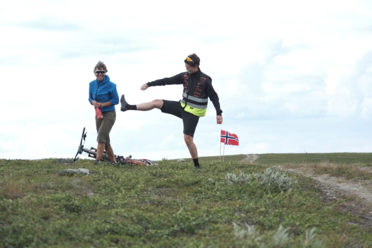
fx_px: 982
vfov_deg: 14.4
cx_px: 186
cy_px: 124
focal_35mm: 95
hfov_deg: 21.5
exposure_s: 1/6400
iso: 2500
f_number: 4
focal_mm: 63
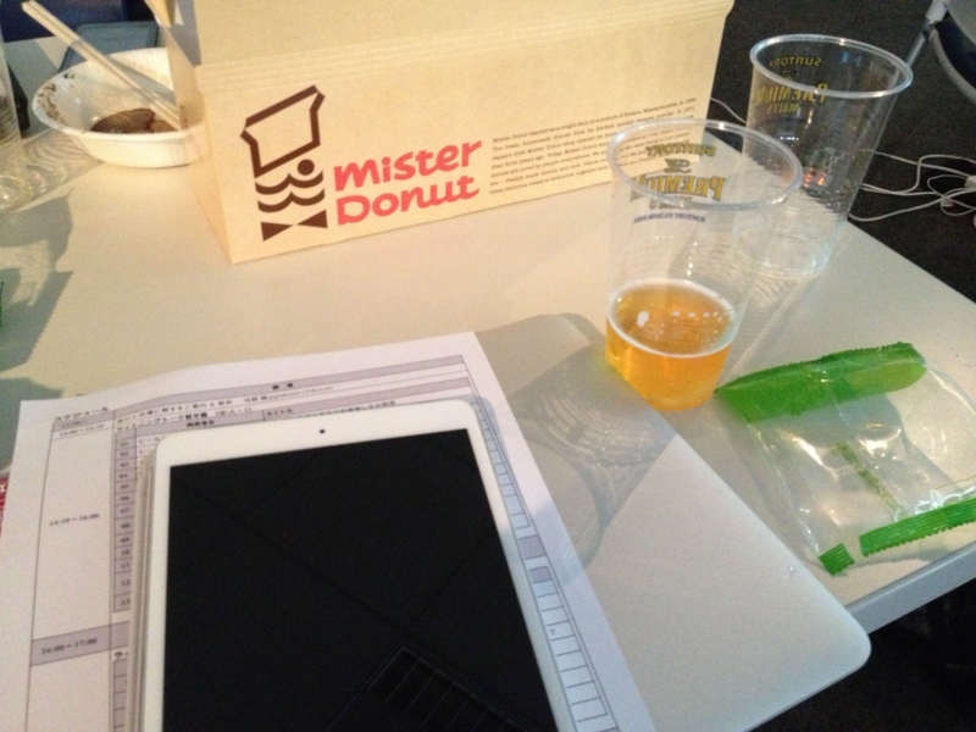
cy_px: 366
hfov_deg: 52.6
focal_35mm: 35
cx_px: 488
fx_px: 987
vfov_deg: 40.7
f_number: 2.4
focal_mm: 4.28
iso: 640
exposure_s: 1/15
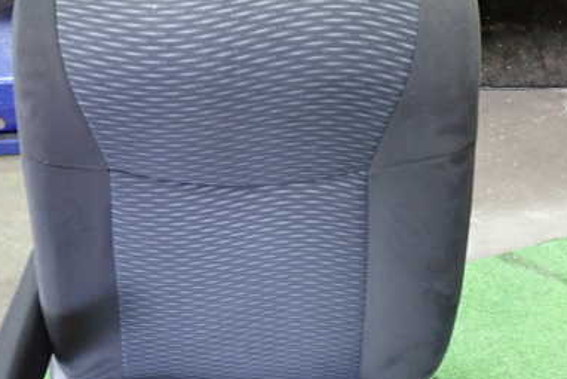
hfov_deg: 40.0
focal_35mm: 49
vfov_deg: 27.5
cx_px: 211
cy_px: 213
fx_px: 772
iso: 640
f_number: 2.3
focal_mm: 5.4
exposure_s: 1/30
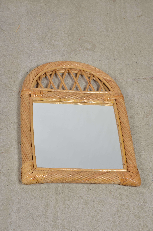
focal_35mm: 75
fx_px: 480
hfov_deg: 18.1
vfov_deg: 27.0
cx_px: 76
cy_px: 116
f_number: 14
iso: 100
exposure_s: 1/125
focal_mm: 50
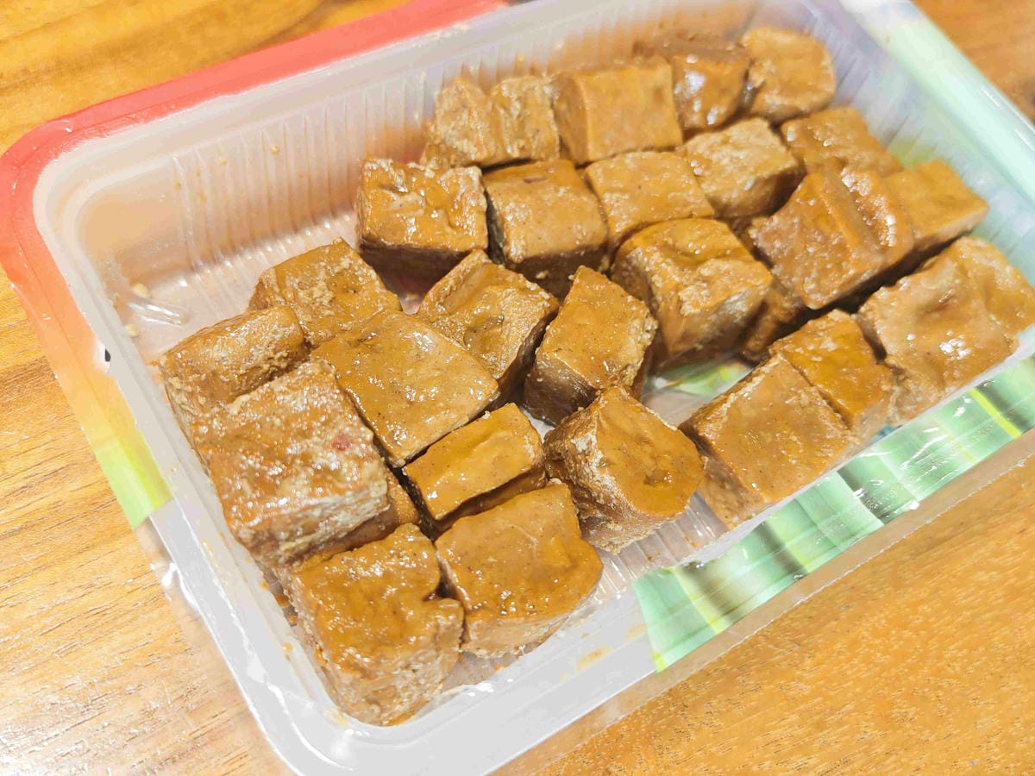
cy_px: 388
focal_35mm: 37
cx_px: 518
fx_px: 1106
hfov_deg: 50.1
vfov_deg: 38.7
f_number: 2
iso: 290
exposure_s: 1/60
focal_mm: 8.72
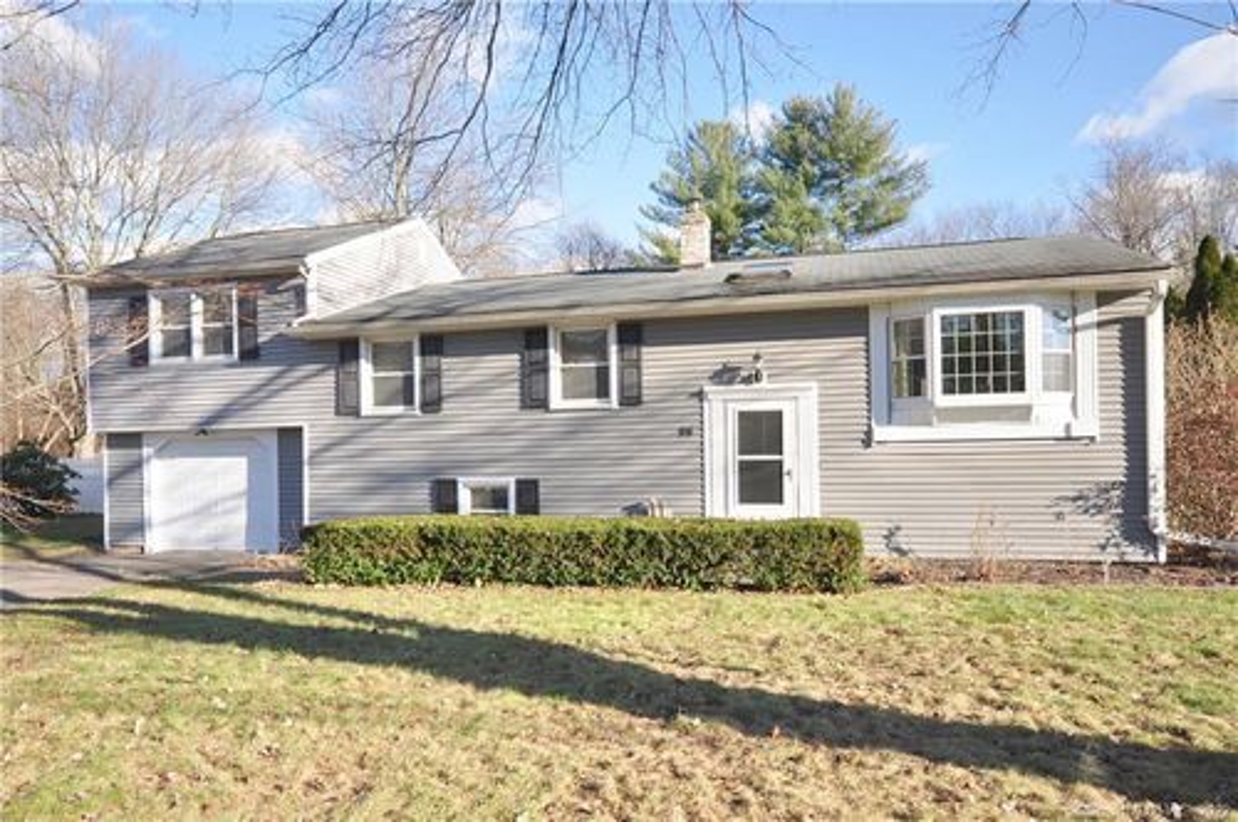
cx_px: 619
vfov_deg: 59.4
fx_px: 721
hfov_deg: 81.3
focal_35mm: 21
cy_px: 411
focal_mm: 14
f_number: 6.3
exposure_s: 1/500
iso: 400
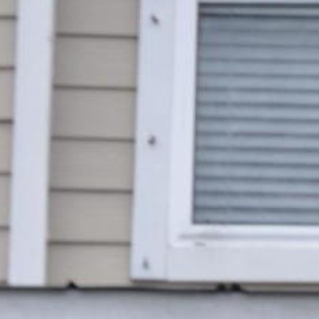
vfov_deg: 6.1
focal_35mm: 266
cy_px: 918
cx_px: 406
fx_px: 2773
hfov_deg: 6.5
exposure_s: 1/200
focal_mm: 24
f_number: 7.1
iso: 200
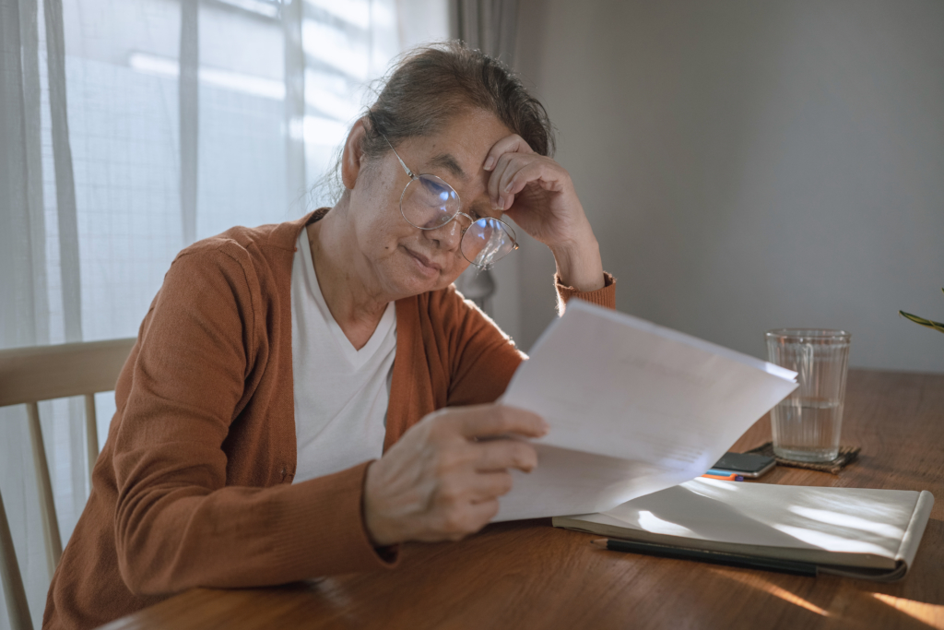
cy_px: 315
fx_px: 918
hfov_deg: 54.4
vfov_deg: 37.9
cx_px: 472
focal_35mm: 35
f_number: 2.8
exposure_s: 1/100
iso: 800
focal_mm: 35
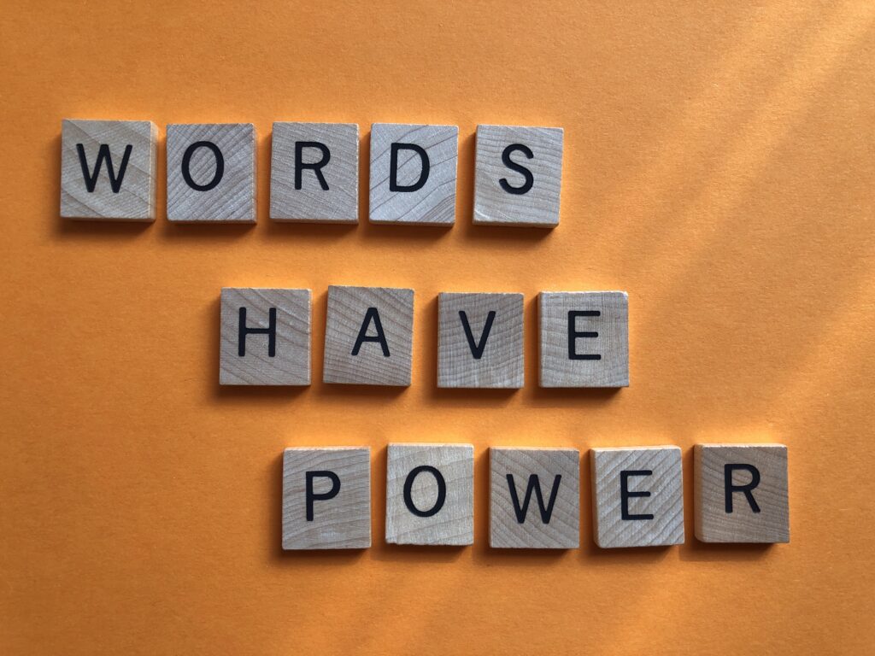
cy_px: 328
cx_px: 438
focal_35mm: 28
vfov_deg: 49.7
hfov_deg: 63.4
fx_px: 708
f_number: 1.8
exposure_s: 1/120
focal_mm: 4
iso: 40
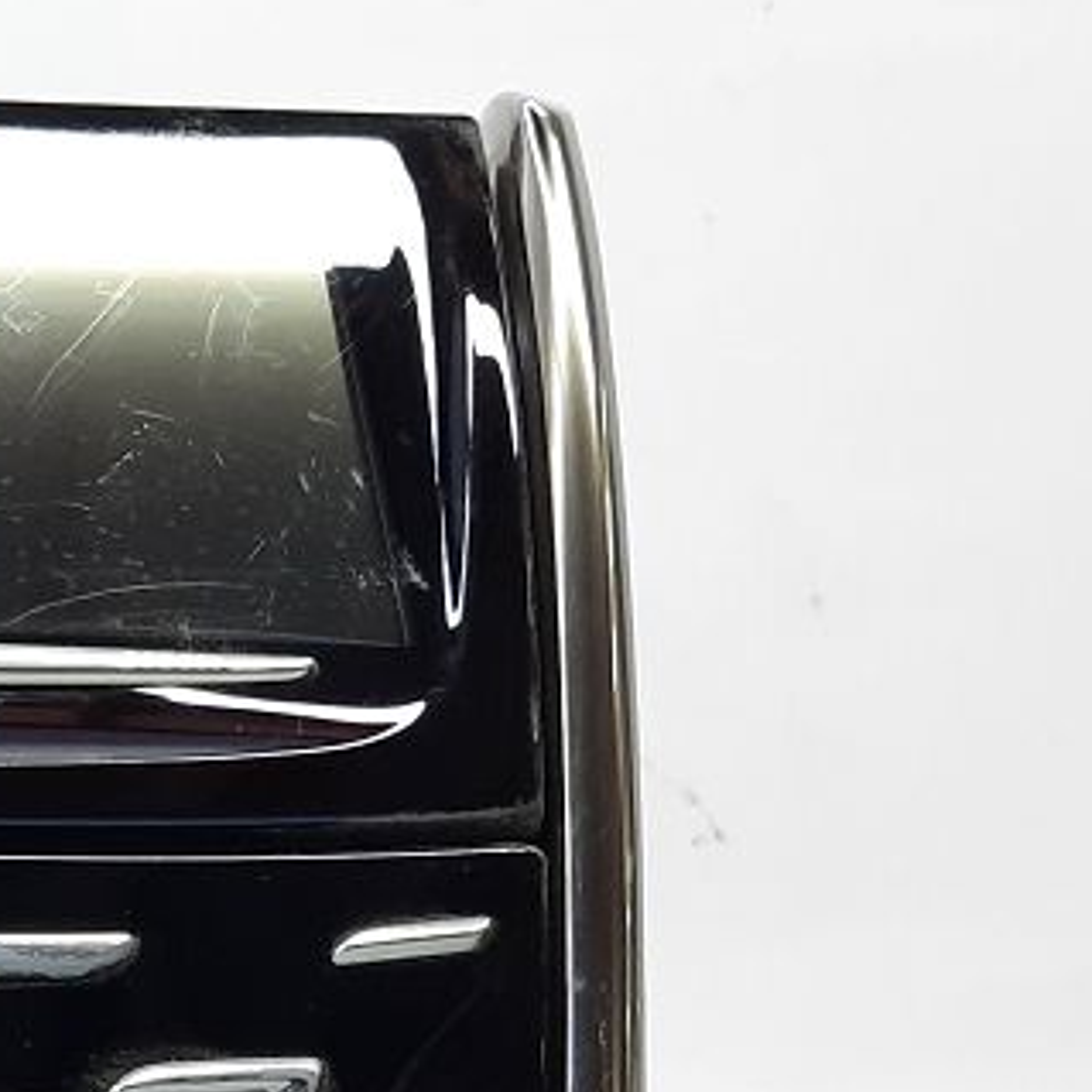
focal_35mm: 83
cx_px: -404
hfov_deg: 19.0
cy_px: 863
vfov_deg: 20.7
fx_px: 2962
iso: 100
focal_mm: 4.6
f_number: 2
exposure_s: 1/50
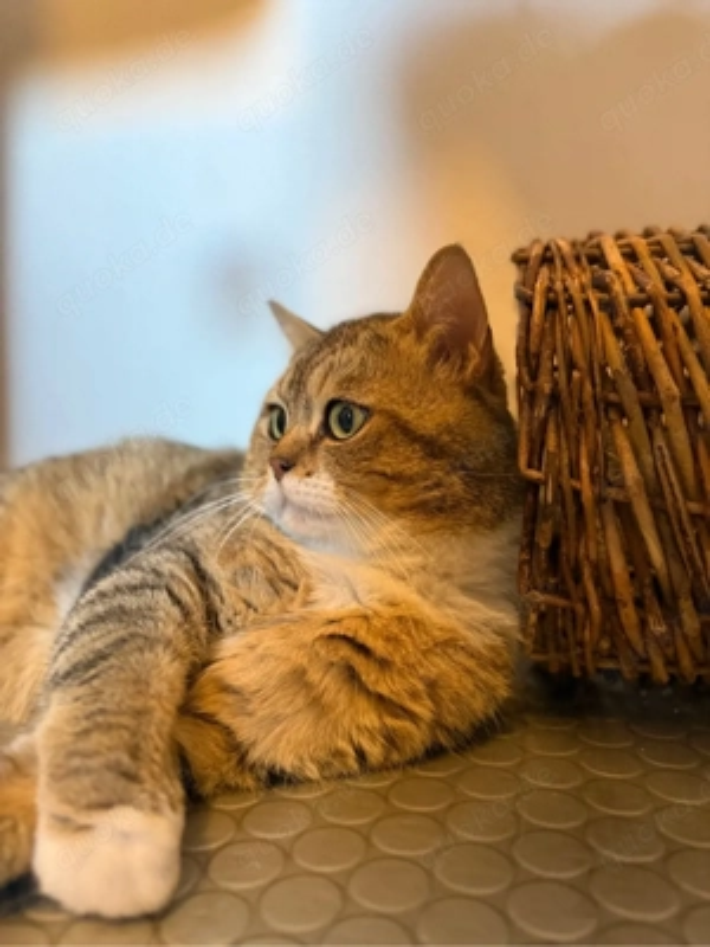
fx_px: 656
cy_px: 474
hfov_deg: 56.8
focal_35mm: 24
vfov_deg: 71.6
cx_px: 355
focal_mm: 6.76
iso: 400
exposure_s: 1/60
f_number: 1.78
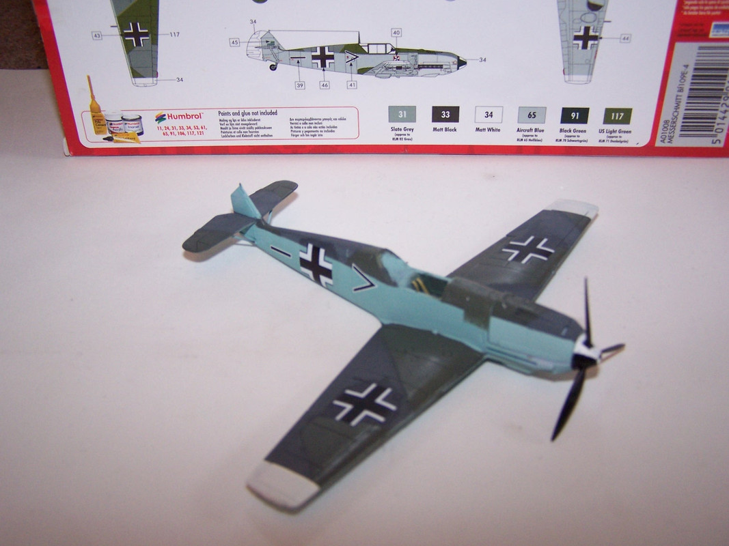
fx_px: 800
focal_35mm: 38
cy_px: 273
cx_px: 364
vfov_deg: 37.7
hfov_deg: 49.0
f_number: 2.8
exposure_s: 1/60
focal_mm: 6.3
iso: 140
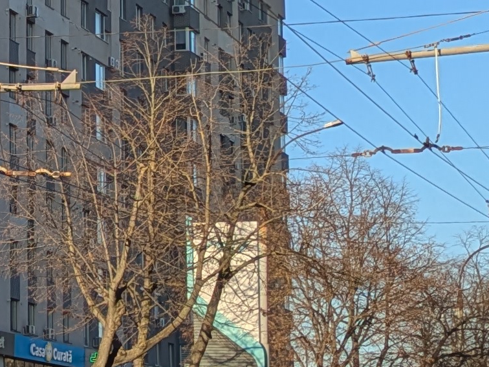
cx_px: -479
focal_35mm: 153
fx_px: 2161
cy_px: 109
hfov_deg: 11.6
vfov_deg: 9.7
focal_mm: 5.43
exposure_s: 1/2841
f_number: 1.89
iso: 45
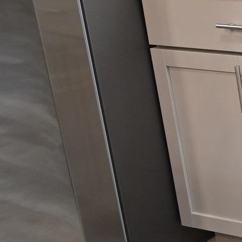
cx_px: 574
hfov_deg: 15.0
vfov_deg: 23.5
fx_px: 564
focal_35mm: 71
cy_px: 22
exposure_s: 1/80
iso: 800
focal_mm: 15.5
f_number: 4.5
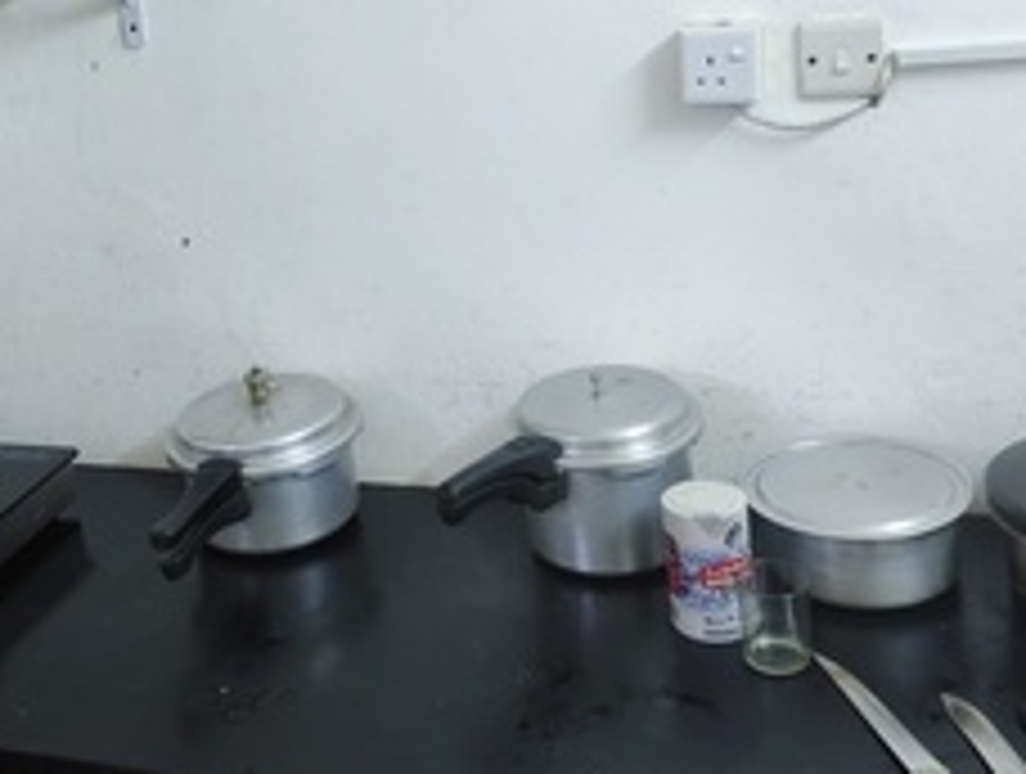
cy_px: 160
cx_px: 385
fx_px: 1366
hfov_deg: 40.9
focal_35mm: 46
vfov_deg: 30.9
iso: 322
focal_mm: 5.56
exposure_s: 1/100
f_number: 1.88
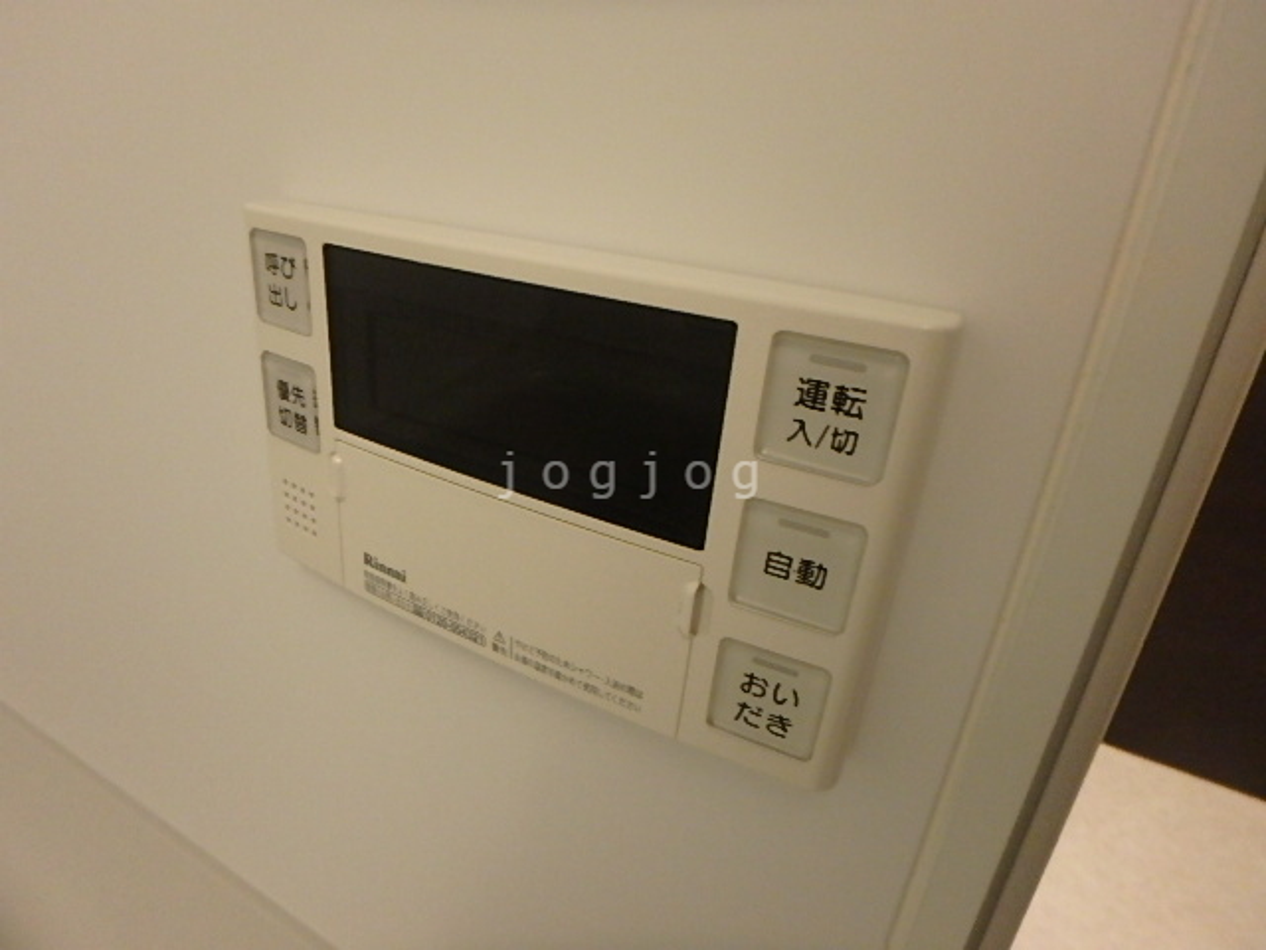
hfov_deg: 79.0
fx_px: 768
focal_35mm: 21
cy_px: 475
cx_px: 633
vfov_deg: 63.4
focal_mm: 3.7
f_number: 3.5
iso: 800
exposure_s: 1/30
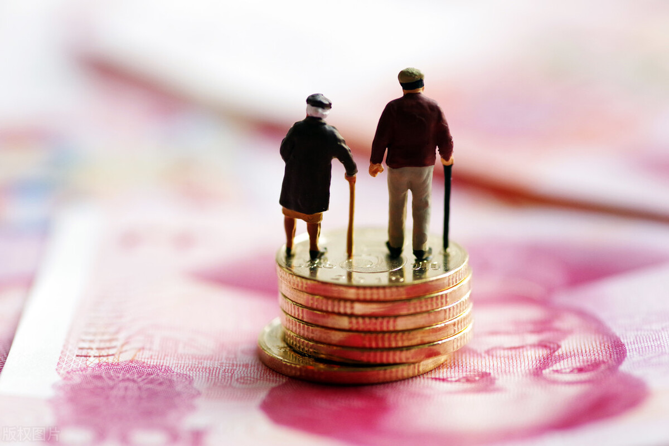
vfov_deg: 13.7
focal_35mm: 100
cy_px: 223
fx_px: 1859
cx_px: 334
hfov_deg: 20.4
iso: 1600
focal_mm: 100
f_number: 4.5
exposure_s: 1/125
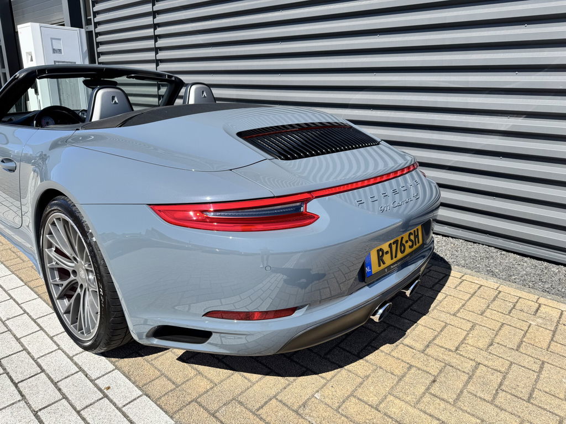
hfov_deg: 71.6
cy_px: 212
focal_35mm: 24
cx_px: 283
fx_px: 392
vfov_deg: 56.8
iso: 80
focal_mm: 6.76
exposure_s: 1/2959
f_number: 1.78
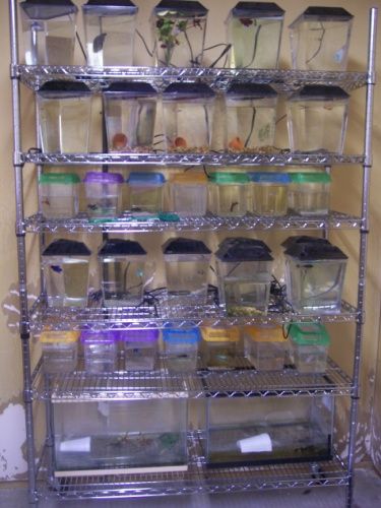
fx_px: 558
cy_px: 254
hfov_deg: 37.7
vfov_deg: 49.0
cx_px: 190
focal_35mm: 38
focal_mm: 8
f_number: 2.8
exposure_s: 1/8
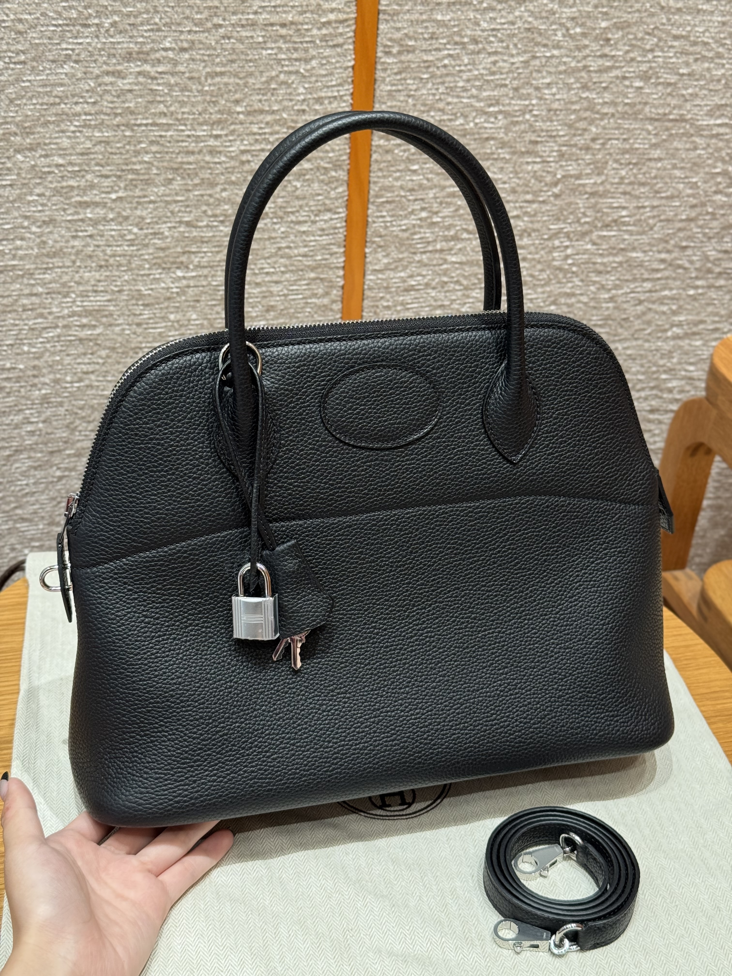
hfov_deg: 30.3
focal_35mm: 48
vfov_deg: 39.7
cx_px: 366
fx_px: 1353
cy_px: 488
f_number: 1.78
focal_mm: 6.76
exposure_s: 1/50
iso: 80
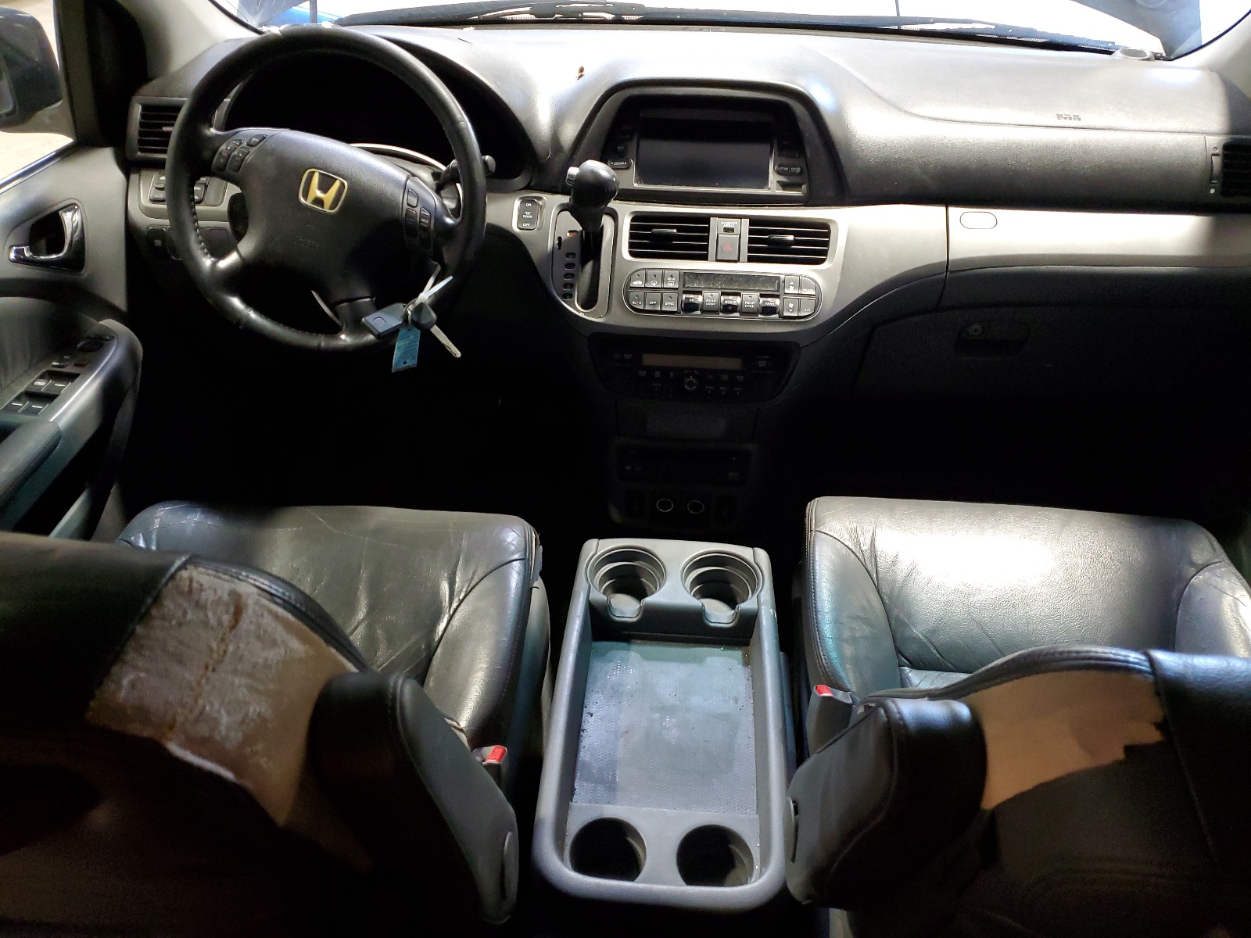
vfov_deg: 53.1
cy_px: 469
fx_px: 940
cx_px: 626
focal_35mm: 26
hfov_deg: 67.3
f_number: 1.5
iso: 291
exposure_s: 1/30
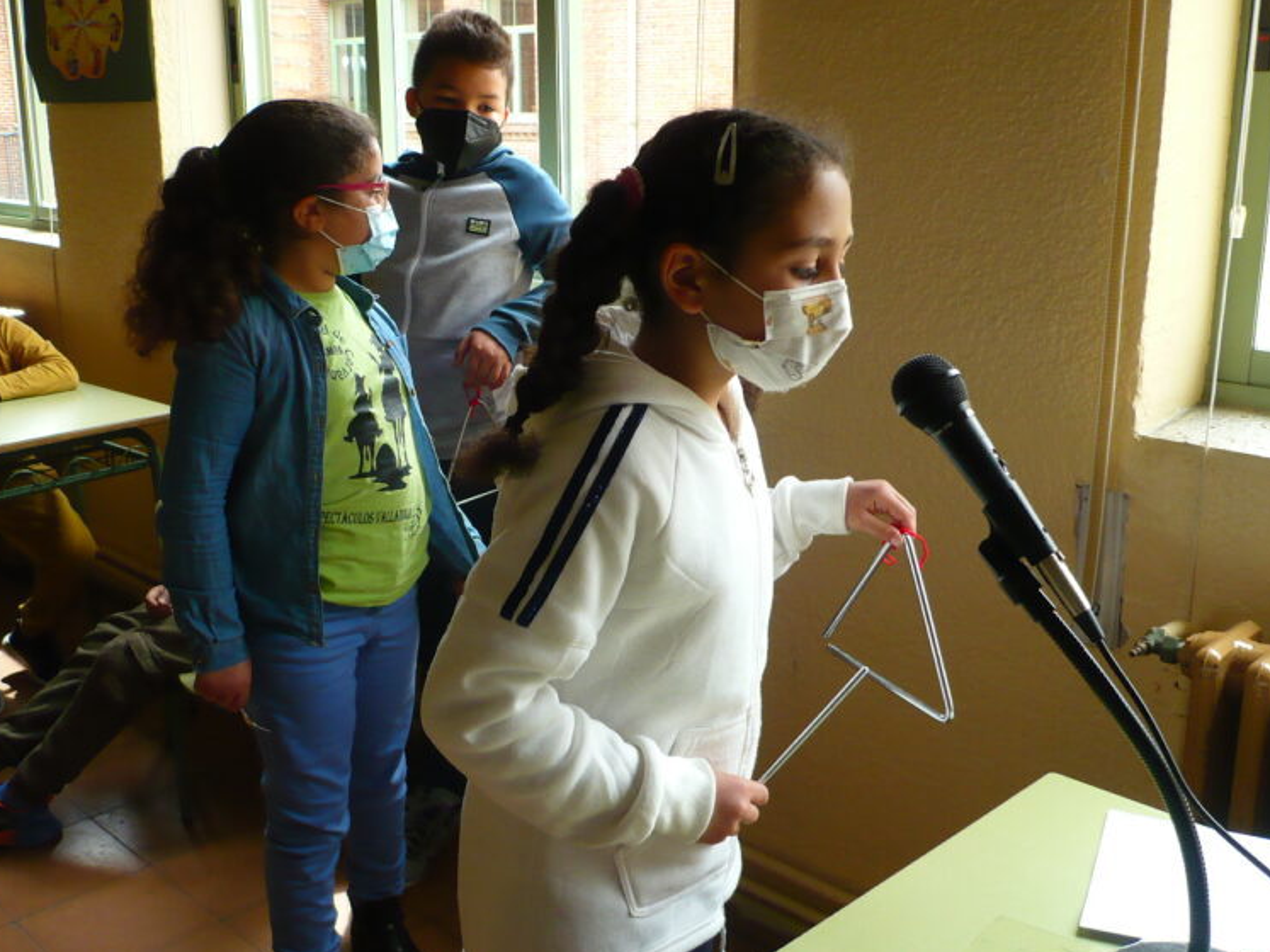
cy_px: 486
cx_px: 627
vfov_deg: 39.6
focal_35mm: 36
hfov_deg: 51.4
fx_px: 1321
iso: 200
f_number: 2.8
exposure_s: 1/160
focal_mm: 5.8
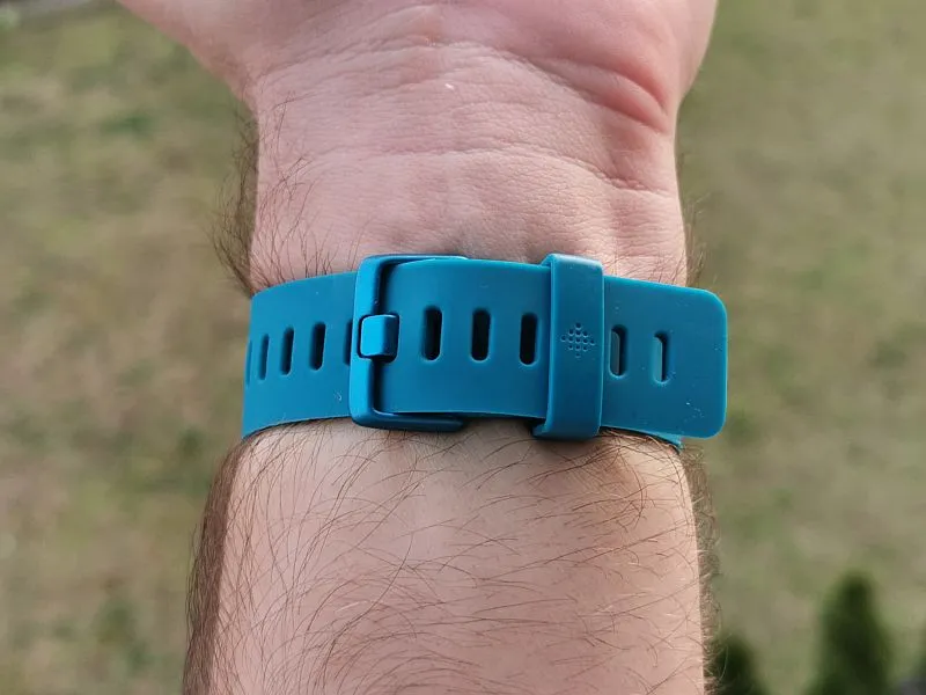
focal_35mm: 54
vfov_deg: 27.0
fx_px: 1445
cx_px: 463
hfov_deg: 35.5
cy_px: 348
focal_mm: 5.56
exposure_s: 1/229
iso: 50
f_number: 1.6
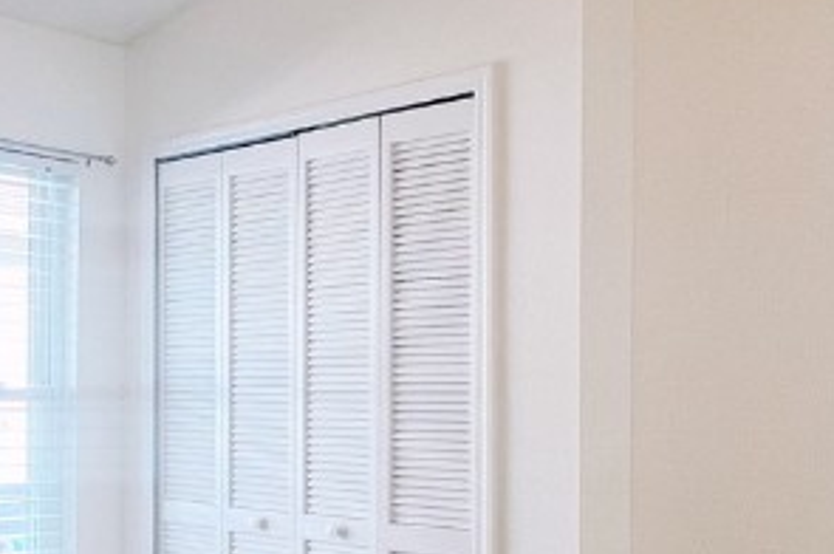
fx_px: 1088
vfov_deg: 28.3
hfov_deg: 39.6
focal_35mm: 47
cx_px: 124
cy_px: 382
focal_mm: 1.57
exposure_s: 1/120
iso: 80
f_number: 1.8
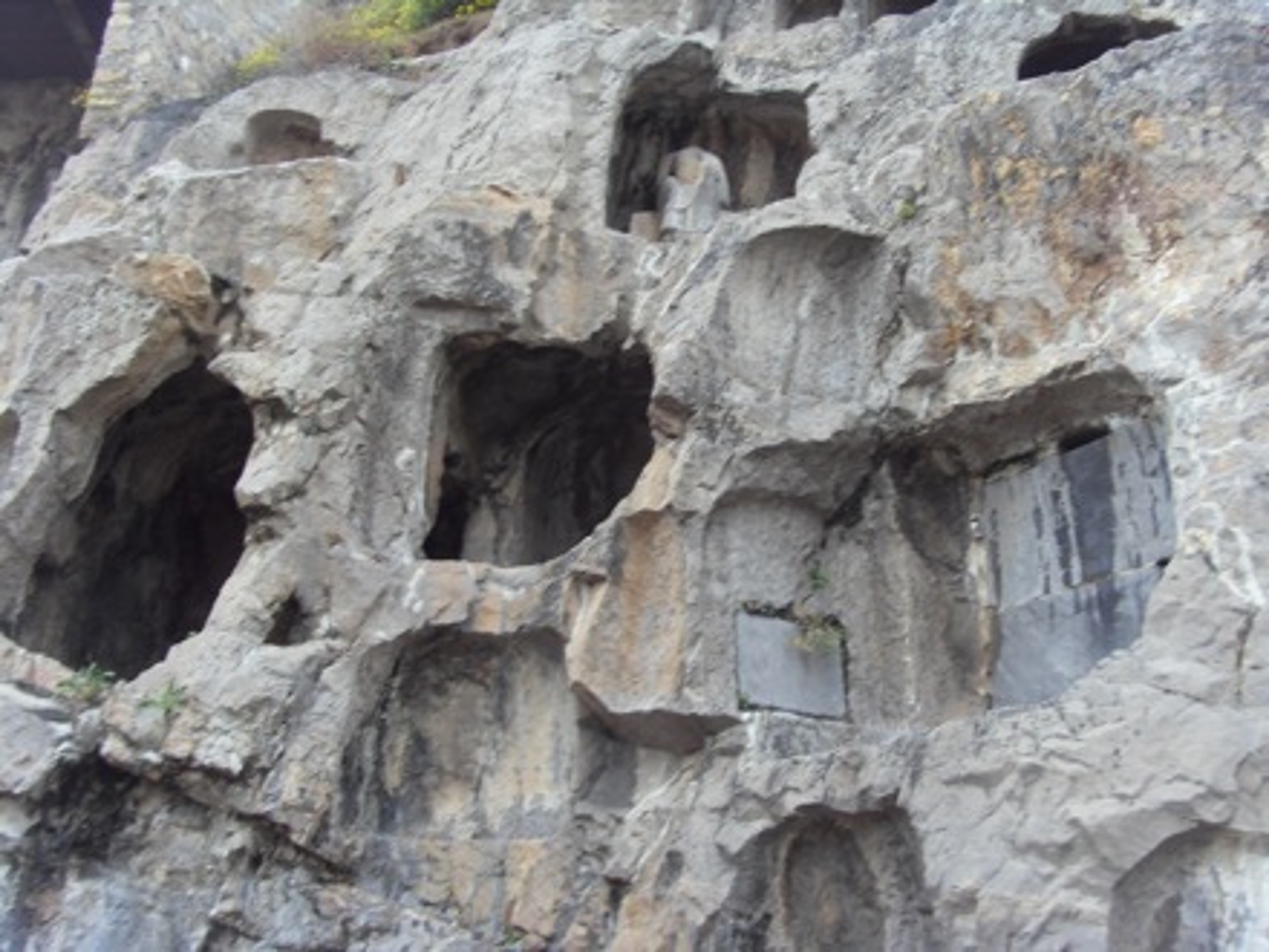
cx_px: 634
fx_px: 1430
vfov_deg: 36.8
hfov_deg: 47.9
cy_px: 476
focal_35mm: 39
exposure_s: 1/45
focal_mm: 6.6
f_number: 3.5
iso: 100
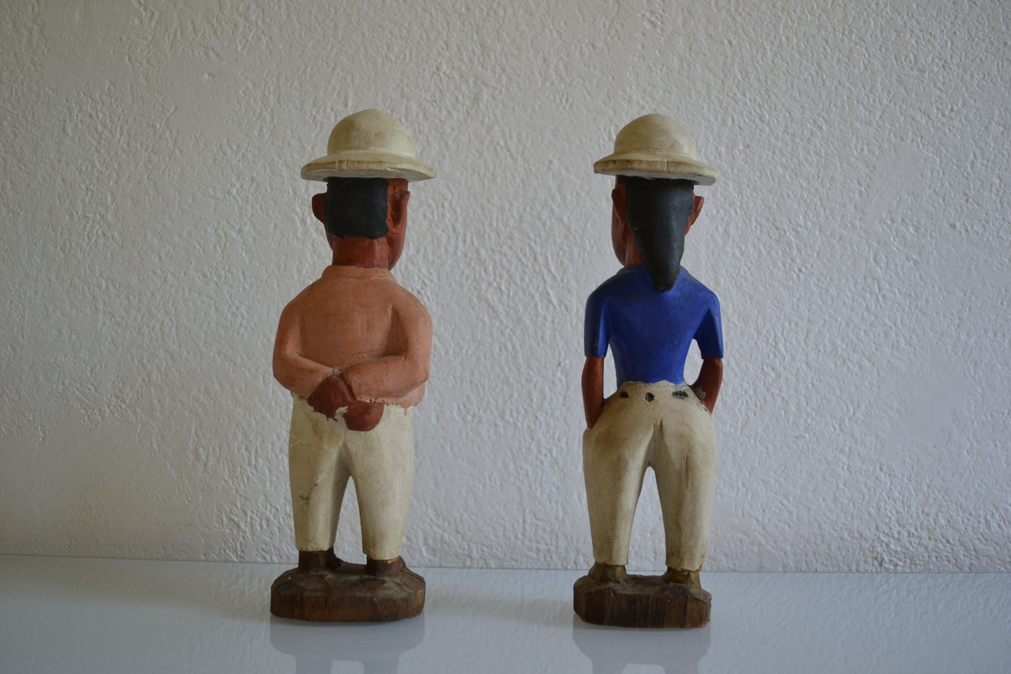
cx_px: 506
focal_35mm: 33
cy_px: 337
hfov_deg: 57.2
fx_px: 927
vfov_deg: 40.0
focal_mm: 22
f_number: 3.8
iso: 400
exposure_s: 1/40
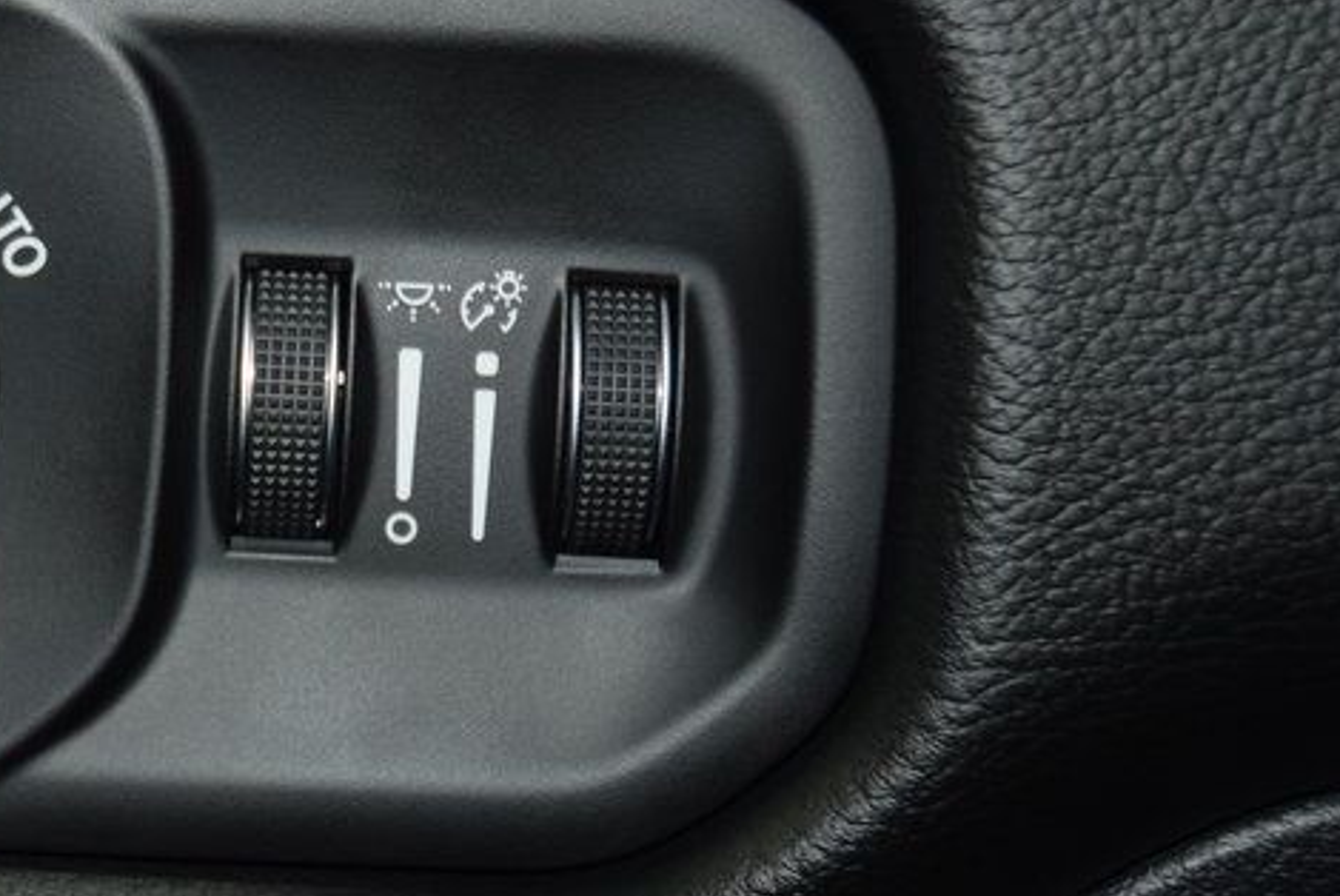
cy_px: 273
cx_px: -40
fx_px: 4134
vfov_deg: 12.3
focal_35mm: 111
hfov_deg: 17.9
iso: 640
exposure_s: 1/15
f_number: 4
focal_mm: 34
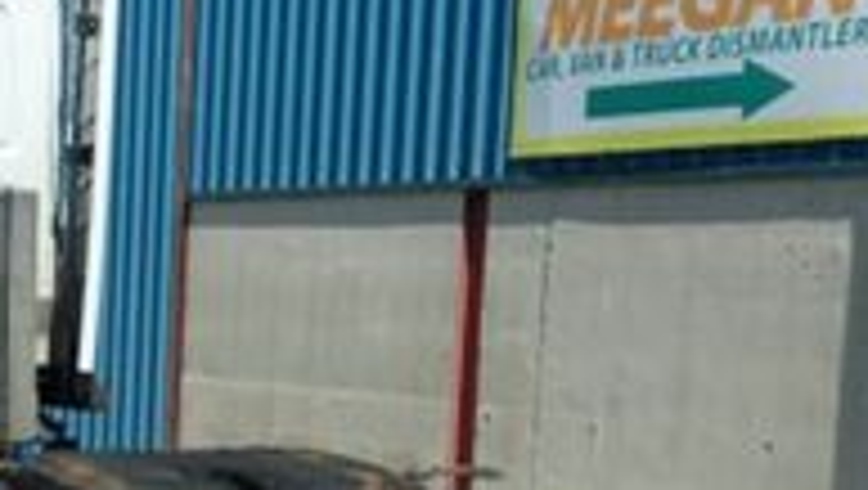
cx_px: 364
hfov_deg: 27.1
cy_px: 526
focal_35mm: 78
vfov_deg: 15.2
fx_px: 1797
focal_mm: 8.8
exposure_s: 1/640
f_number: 5.6
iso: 125
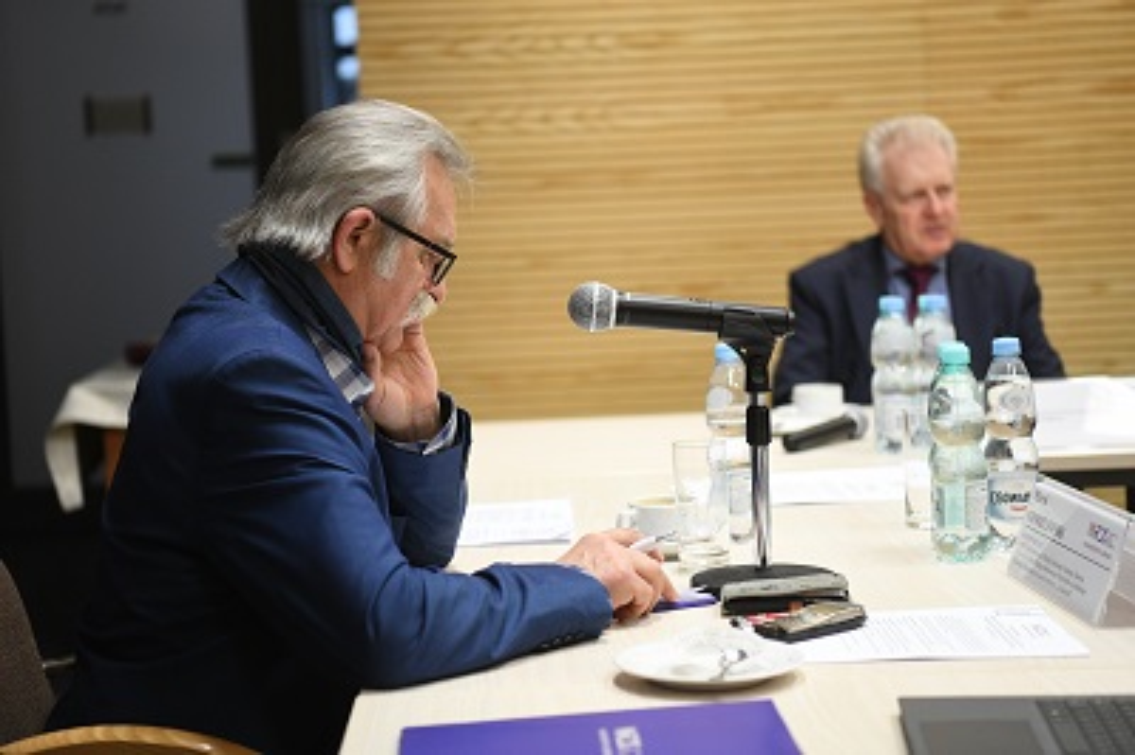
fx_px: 2205
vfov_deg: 19.4
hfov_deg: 28.9
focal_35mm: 70
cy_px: 378
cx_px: 568
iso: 2500
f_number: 2.8
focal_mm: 70
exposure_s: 1/250
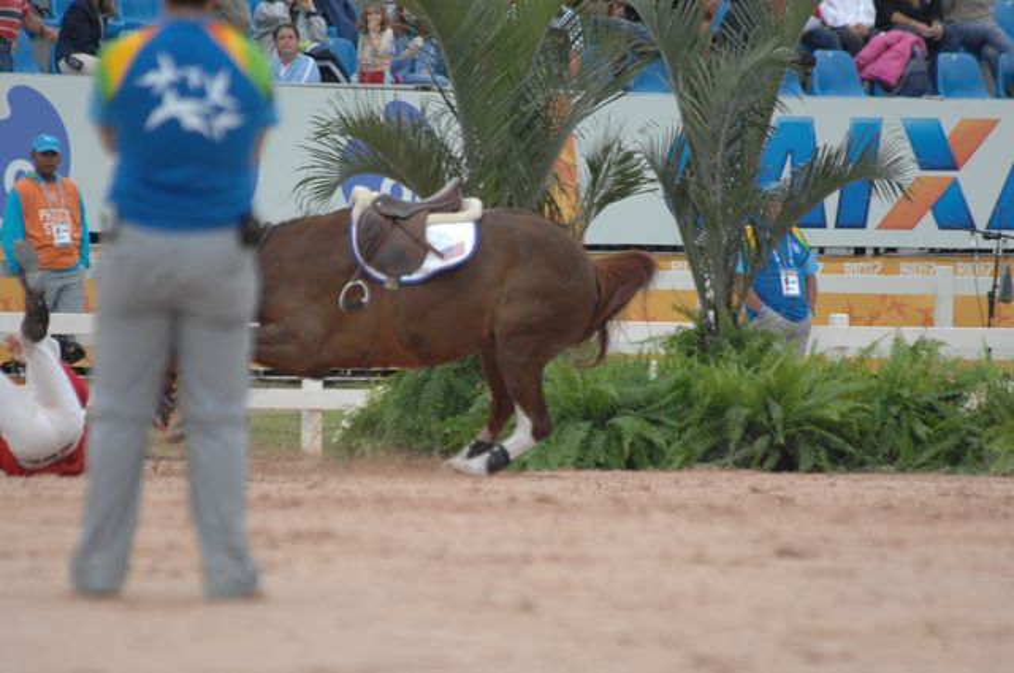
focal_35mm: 600
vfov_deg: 2.3
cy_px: 336
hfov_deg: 3.4
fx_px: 16878
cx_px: 507
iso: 500
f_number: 5.6
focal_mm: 400
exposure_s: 1/500
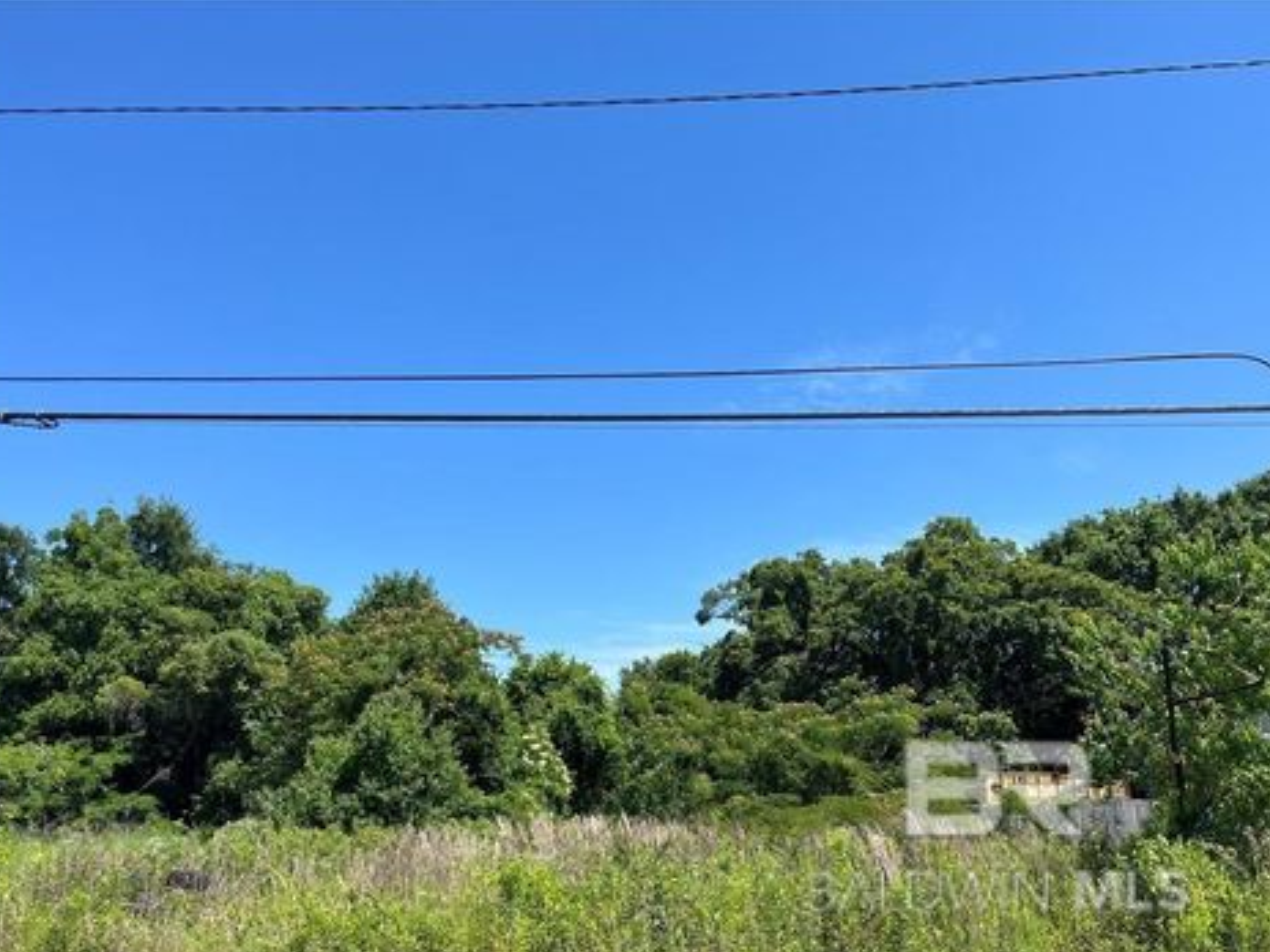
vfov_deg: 49.7
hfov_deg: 63.4
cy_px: 510
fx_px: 1027
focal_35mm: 28
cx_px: 649
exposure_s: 1/2755
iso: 50
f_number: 1.6
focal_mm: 5.1
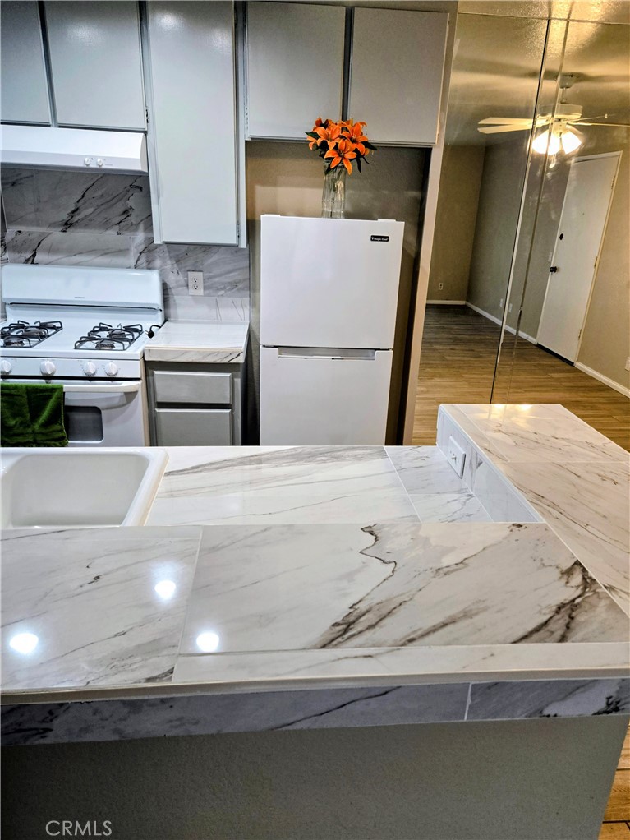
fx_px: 558
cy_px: 420
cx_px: 315
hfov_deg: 58.9
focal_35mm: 23
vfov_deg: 73.9
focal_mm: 5.4
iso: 160
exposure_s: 1/120
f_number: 1.8
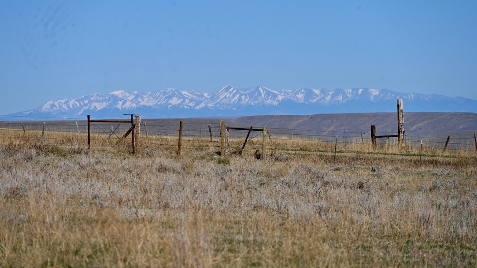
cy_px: 119
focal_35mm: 210
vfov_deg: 5.8
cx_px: 238
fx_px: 2656
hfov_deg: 10.3
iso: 100
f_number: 8
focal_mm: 200
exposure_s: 1/800
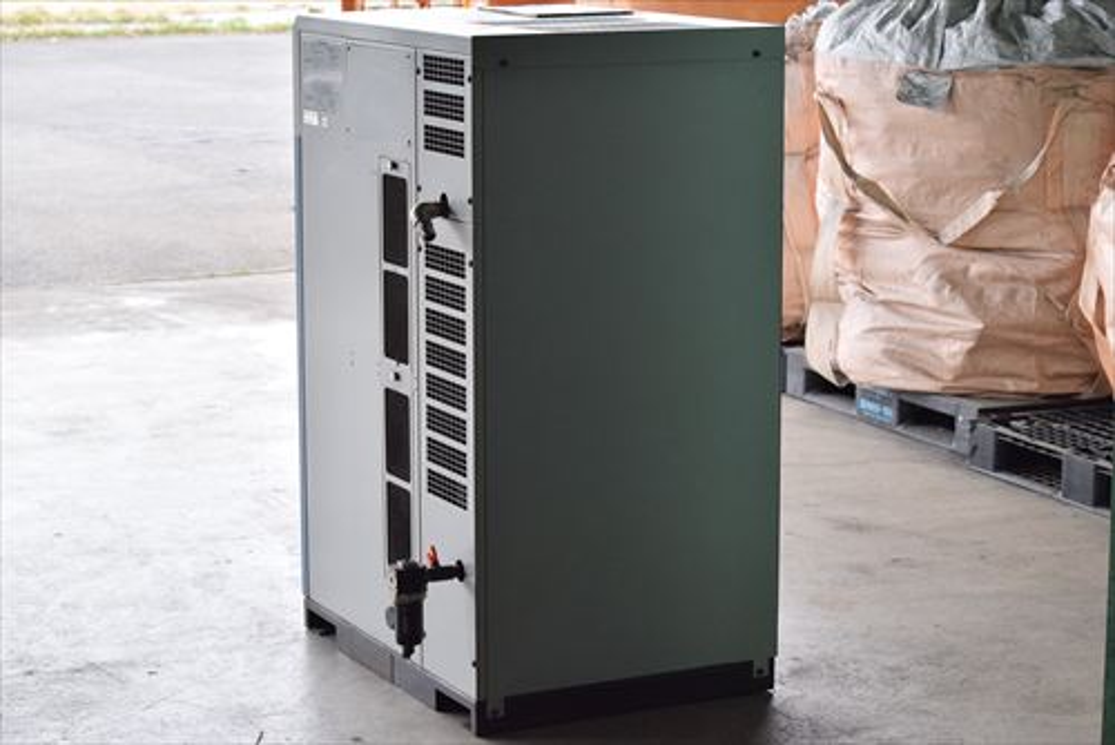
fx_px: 2557
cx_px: 558
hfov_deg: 24.6
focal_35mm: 82
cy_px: 372
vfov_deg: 16.6
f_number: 6.3
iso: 1250
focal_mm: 55
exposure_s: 1/500
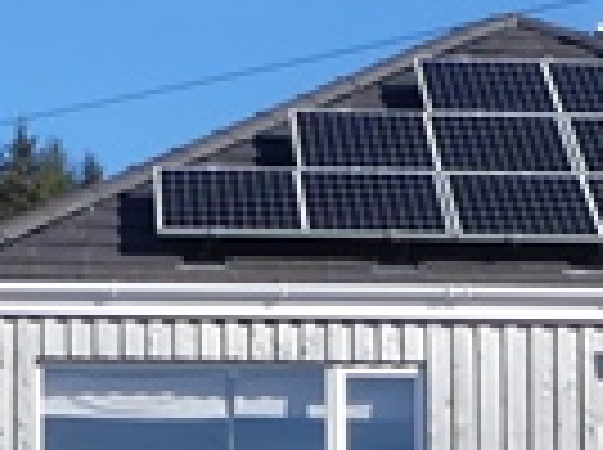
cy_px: 770
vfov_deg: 7.1
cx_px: 490
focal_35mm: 203
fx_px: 3530
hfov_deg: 9.7
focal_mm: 6
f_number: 4
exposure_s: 1/800
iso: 100
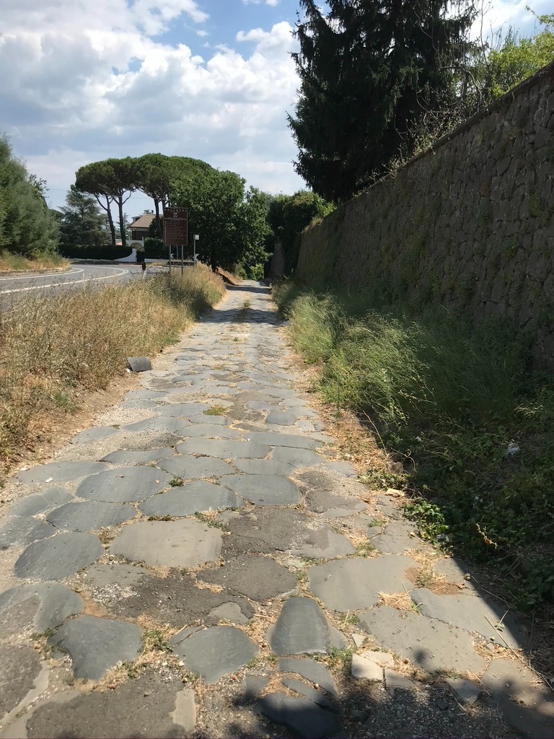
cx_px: 277
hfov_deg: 49.7
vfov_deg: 63.4
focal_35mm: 28
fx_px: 597
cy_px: 370
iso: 20
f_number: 1.8
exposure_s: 1/2336
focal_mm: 3.99
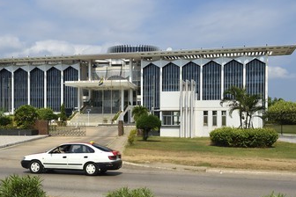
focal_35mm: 45
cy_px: 121
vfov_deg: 29.8
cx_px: 123
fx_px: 370
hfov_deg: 43.5
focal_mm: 36
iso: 400
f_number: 9
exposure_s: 1/1000
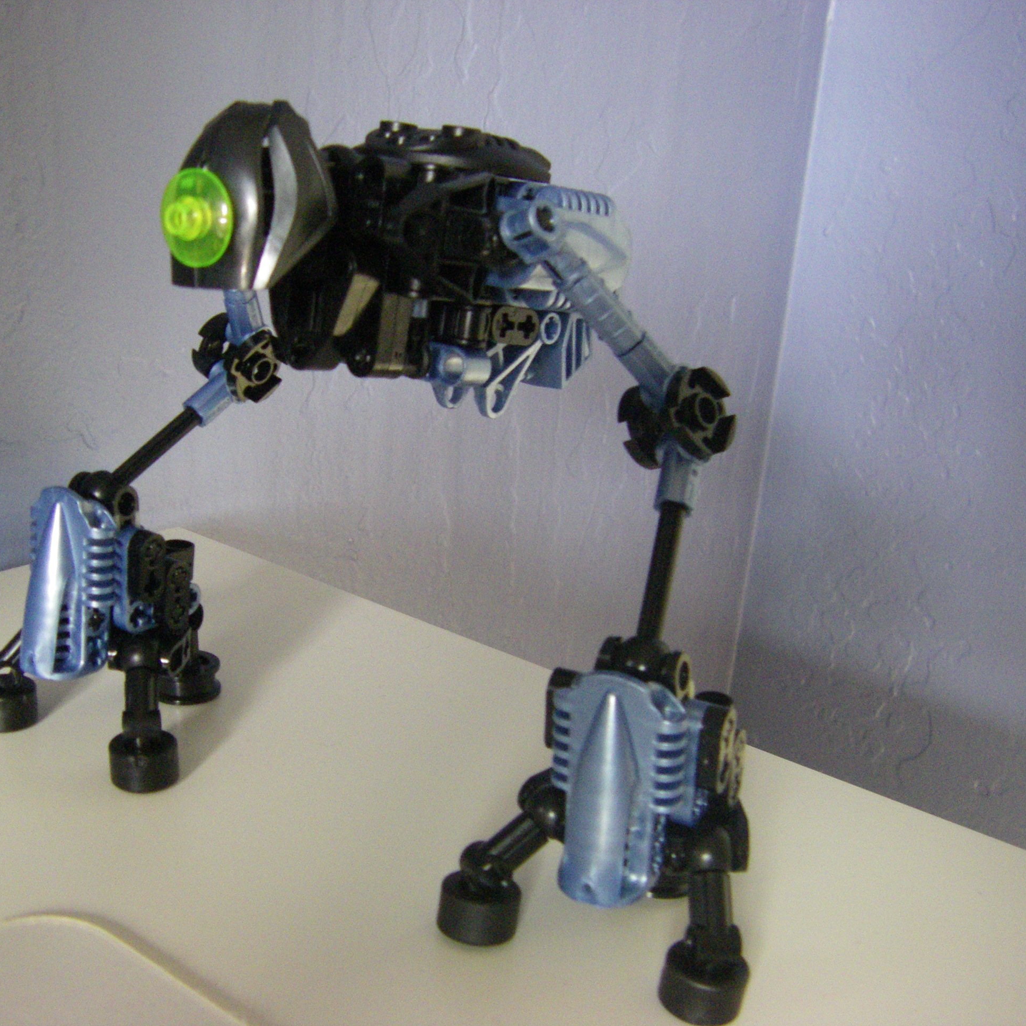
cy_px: 514
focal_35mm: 45
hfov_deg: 37.4
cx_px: 421
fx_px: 1509
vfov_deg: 37.6
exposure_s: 1/50
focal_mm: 6.3
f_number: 3.5
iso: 500
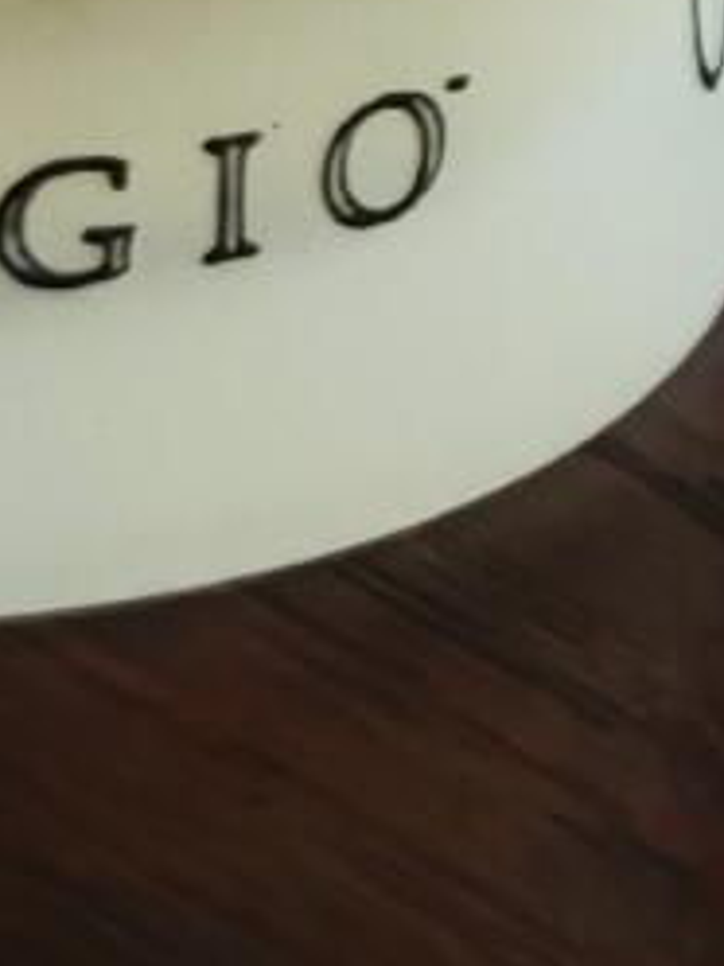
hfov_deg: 3.4
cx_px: 958
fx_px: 12242
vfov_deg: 4.4
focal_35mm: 439
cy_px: -1367
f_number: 1.4
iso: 400
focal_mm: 6.83
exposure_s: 1/33
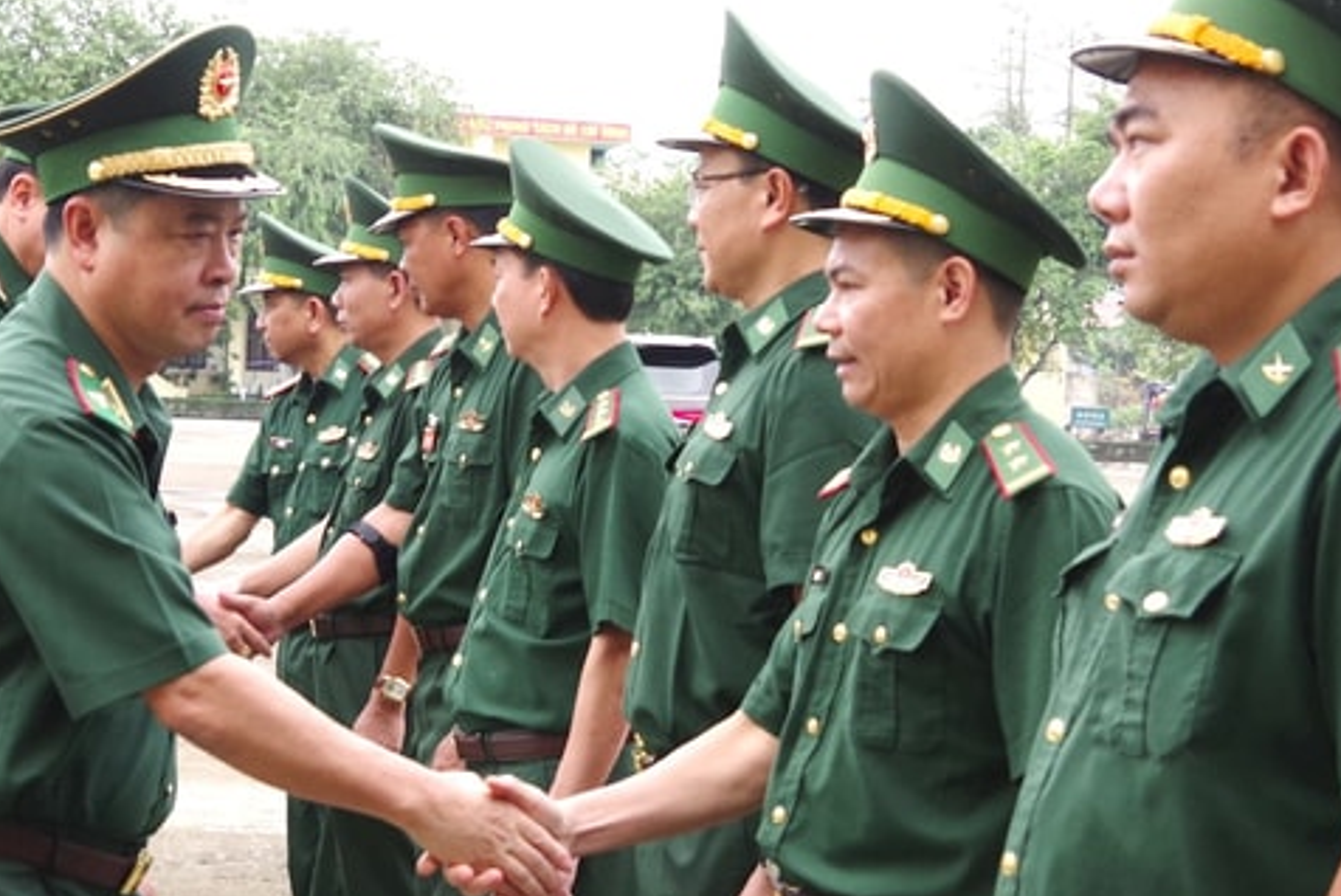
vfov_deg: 26.5
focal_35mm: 51
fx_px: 1901
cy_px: 518
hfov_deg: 38.2
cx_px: 952
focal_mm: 18
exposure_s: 1/100
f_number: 5
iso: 400
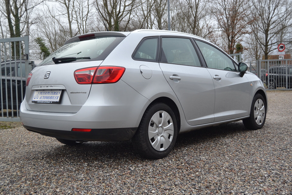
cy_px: 98
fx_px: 316
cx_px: 146
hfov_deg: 49.6
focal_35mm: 39
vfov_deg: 34.2
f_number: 5.6
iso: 100
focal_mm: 26
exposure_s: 1/125
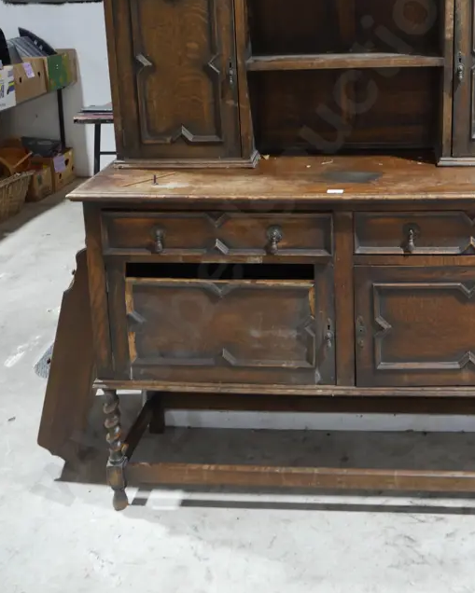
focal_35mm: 44
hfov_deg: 33.7
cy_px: 123
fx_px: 773
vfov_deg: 40.4
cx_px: 331
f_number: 4
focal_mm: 14
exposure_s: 1/60
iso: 800
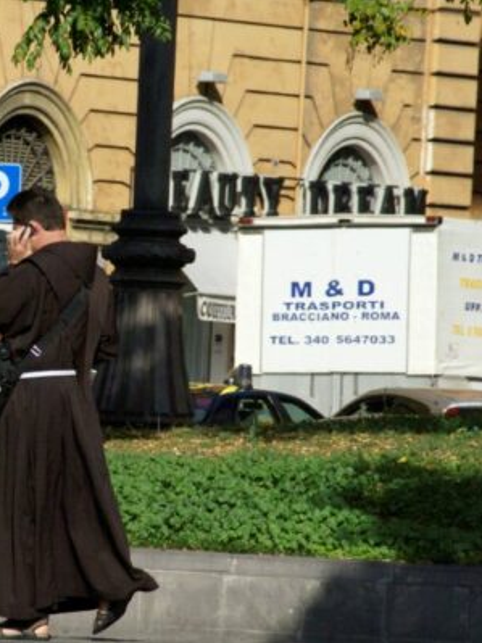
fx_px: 8470
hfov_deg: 3.3
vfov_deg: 4.3
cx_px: 15
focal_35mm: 456
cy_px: 322
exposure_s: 1/1000
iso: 800
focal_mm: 210
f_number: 13
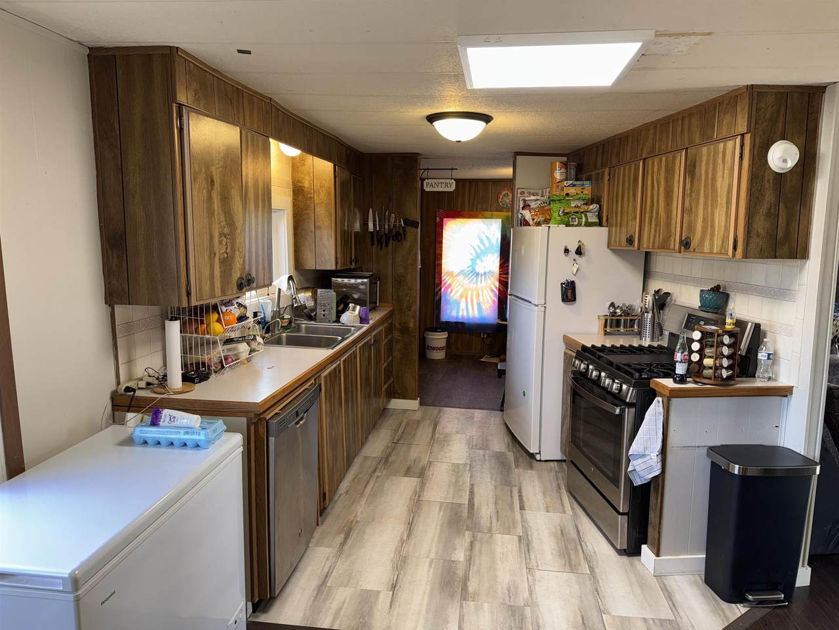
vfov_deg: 56.8
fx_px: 582
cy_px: 315
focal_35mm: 24
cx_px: 420
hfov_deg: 71.6
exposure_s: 1/30
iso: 64
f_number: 1.78
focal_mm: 6.76
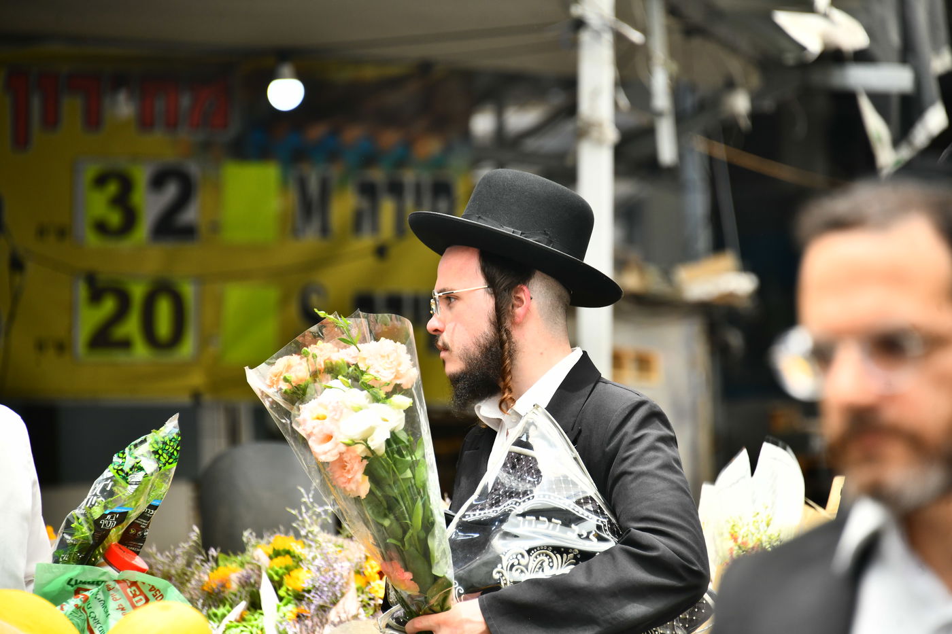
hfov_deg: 6.9
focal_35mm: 300
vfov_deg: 4.6
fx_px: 7932
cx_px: 476
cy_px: 317
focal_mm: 300
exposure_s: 1/320
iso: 500
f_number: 6.3
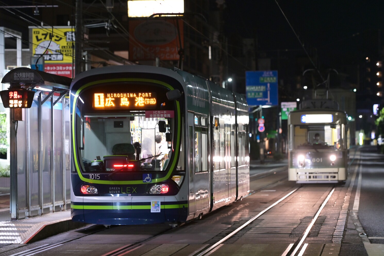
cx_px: 192
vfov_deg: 10.5
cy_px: 128
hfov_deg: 15.8
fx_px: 1386
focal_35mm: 130
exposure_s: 1/80
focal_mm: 130
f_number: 2.8
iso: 2000
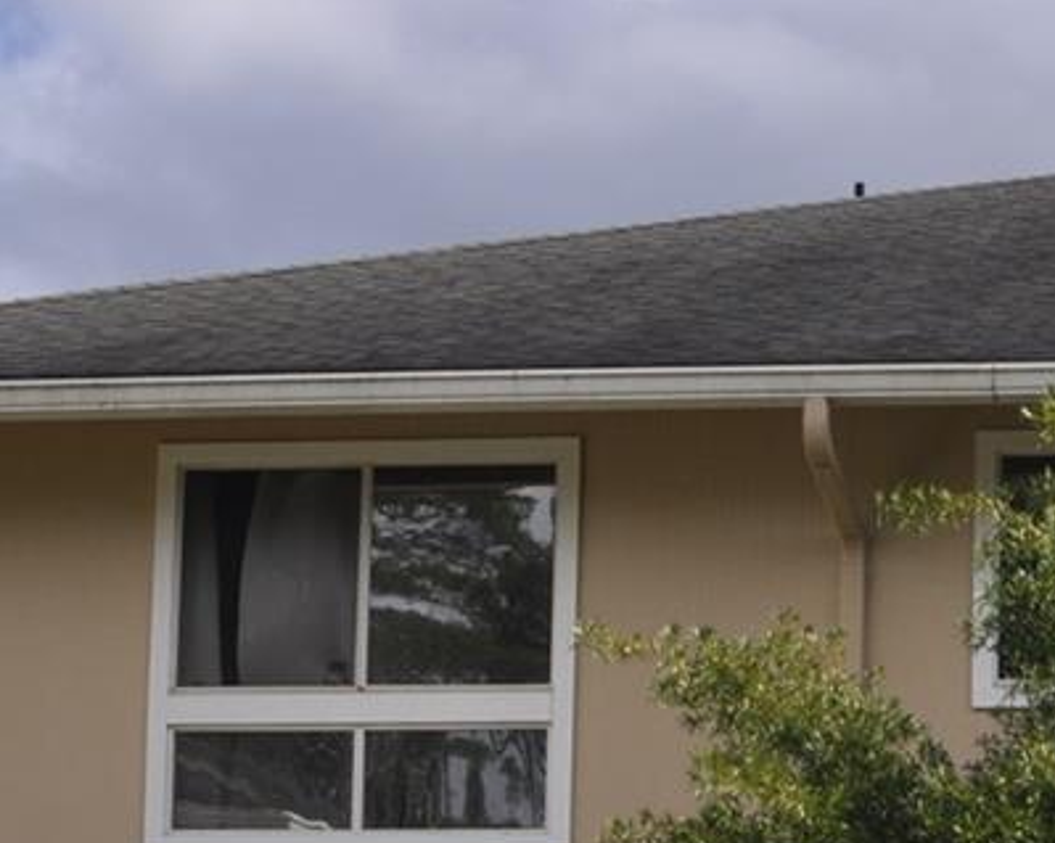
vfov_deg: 12.2
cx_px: 1182
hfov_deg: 15.1
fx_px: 3871
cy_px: 1012
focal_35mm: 124
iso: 200
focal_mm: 22
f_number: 11
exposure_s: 1/500
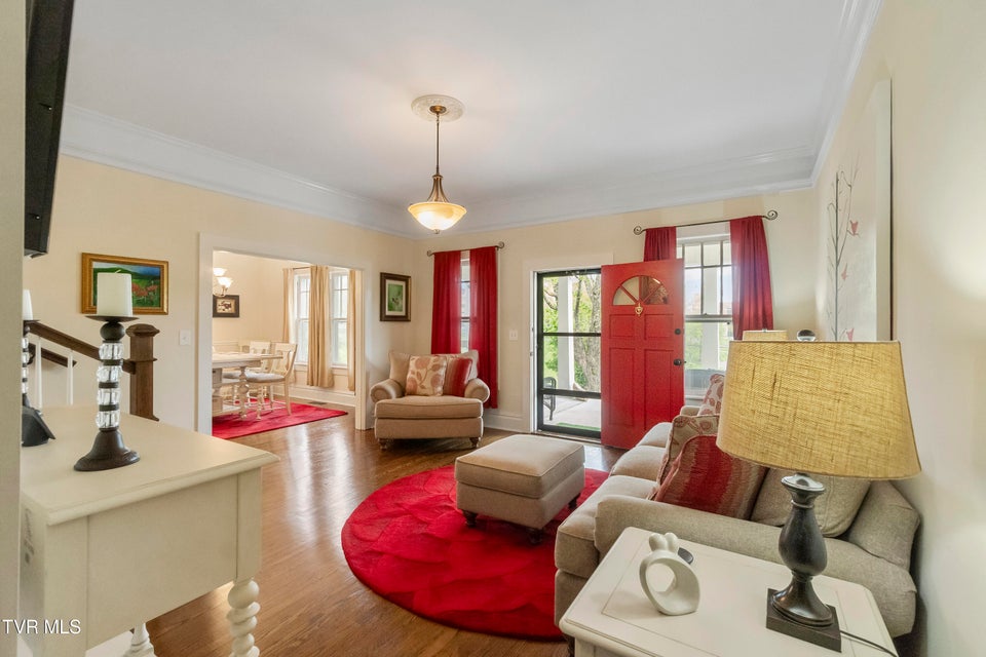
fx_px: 411
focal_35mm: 15
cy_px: 328
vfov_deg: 77.3
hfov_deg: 100.4
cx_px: 493
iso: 800
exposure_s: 1/30
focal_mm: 10
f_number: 9
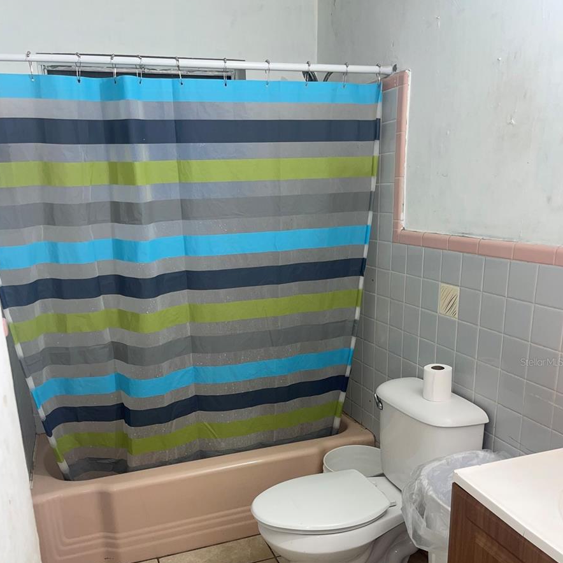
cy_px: 362
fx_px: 552
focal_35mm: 30
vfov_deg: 53.3
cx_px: 279
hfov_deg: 54.0
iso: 50
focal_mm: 5.1
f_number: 1.6
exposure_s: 1/30
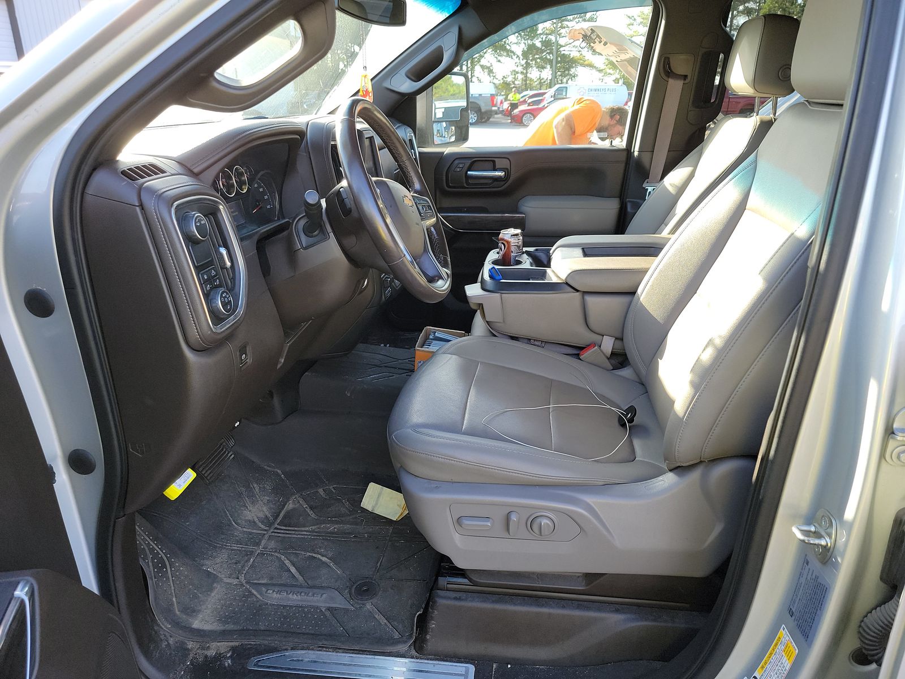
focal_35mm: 24
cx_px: 452
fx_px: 627
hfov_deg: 71.6
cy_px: 340
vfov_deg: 56.8
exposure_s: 1/119
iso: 88
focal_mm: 6.7
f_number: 1.8
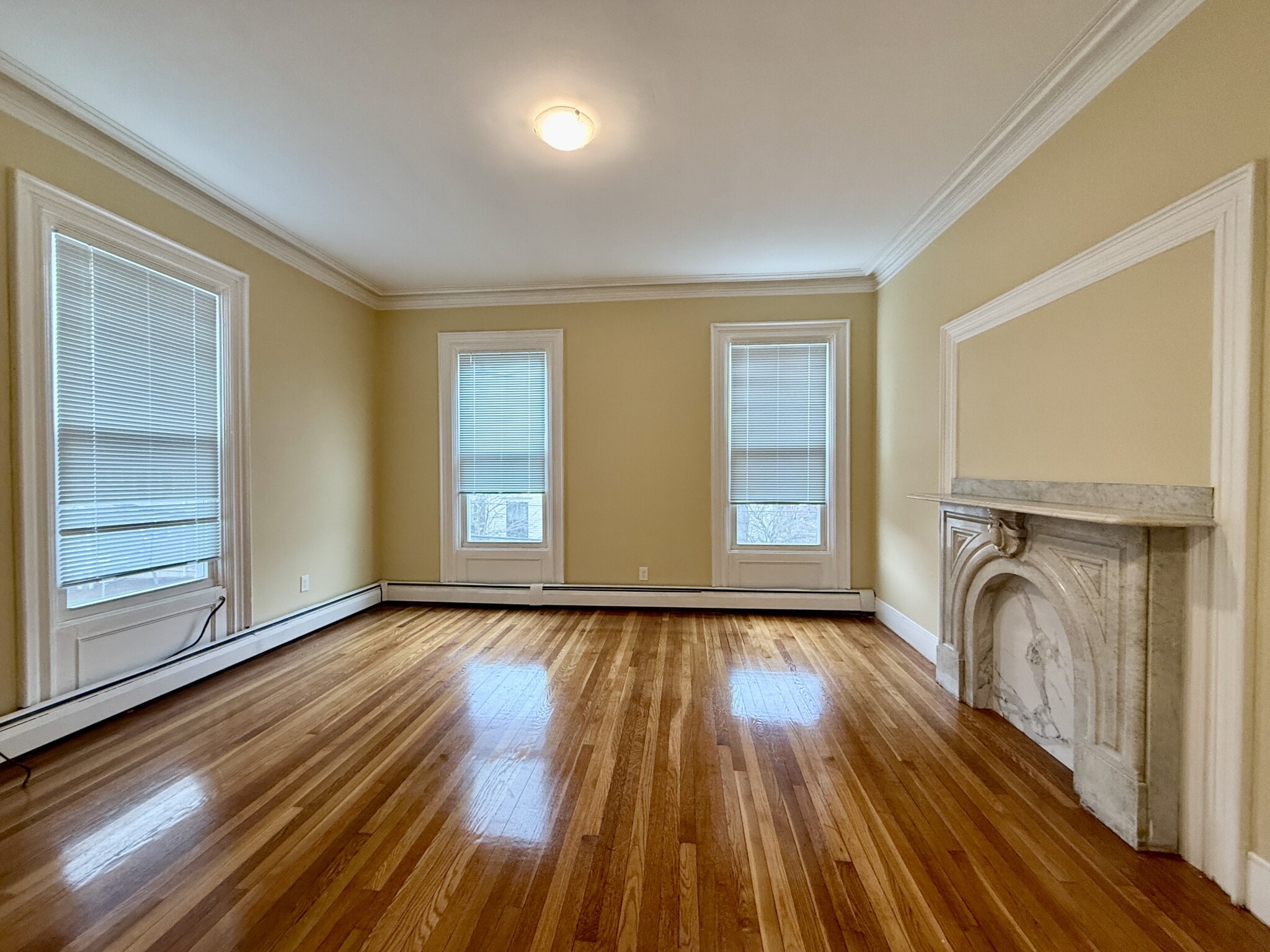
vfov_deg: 85.7
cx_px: 635
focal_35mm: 14
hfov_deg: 102.1
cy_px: 476
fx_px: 514
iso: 200
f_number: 2.2
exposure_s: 1/120
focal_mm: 2.22
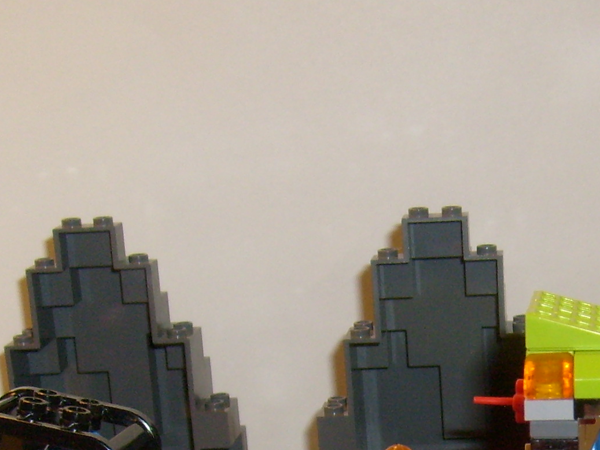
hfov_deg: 20.2
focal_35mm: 95
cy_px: 595
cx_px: 561
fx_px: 1647
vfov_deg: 14.8
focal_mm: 5.8
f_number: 2.8
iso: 100
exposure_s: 1/45
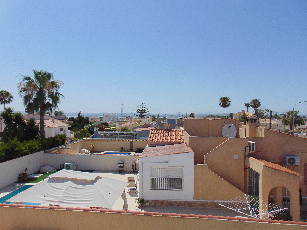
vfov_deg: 54.9
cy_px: 115
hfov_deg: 69.4
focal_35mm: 25
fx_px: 222
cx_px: 154
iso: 80
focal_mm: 4.5
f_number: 7.7
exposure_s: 1/400
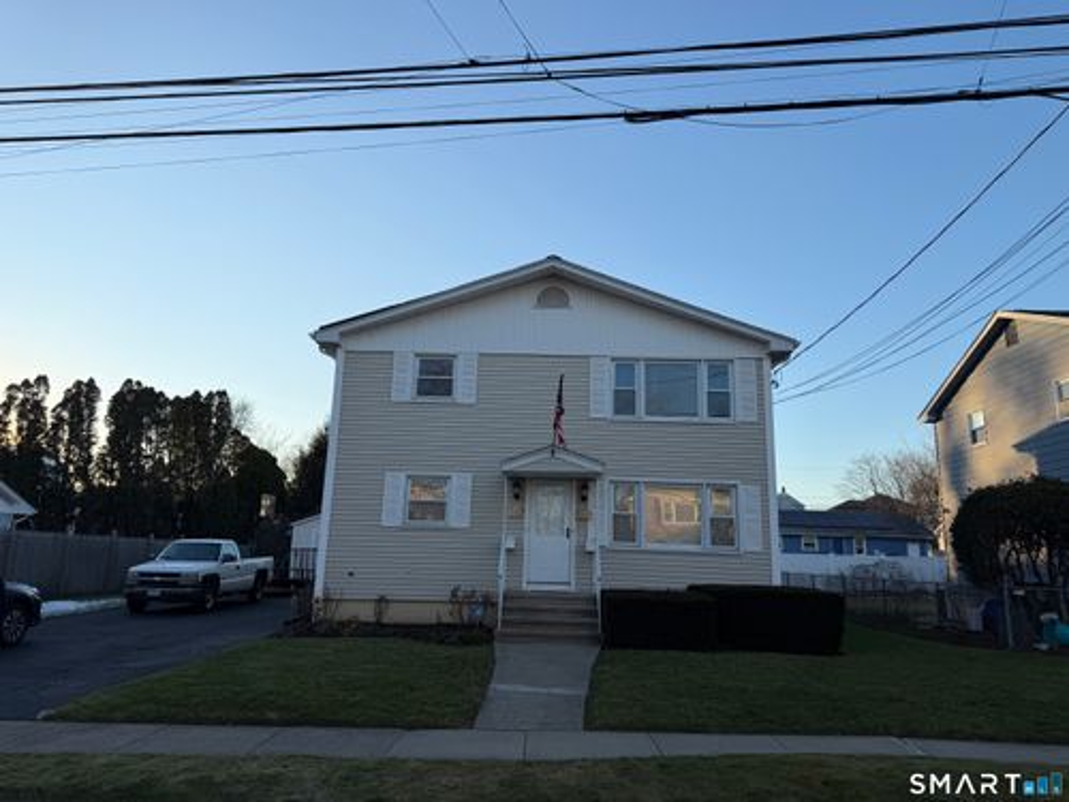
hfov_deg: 71.6
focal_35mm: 24
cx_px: 534
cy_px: 401
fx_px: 741
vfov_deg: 56.8
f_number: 1.78
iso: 80
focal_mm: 6.76
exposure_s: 1/2053
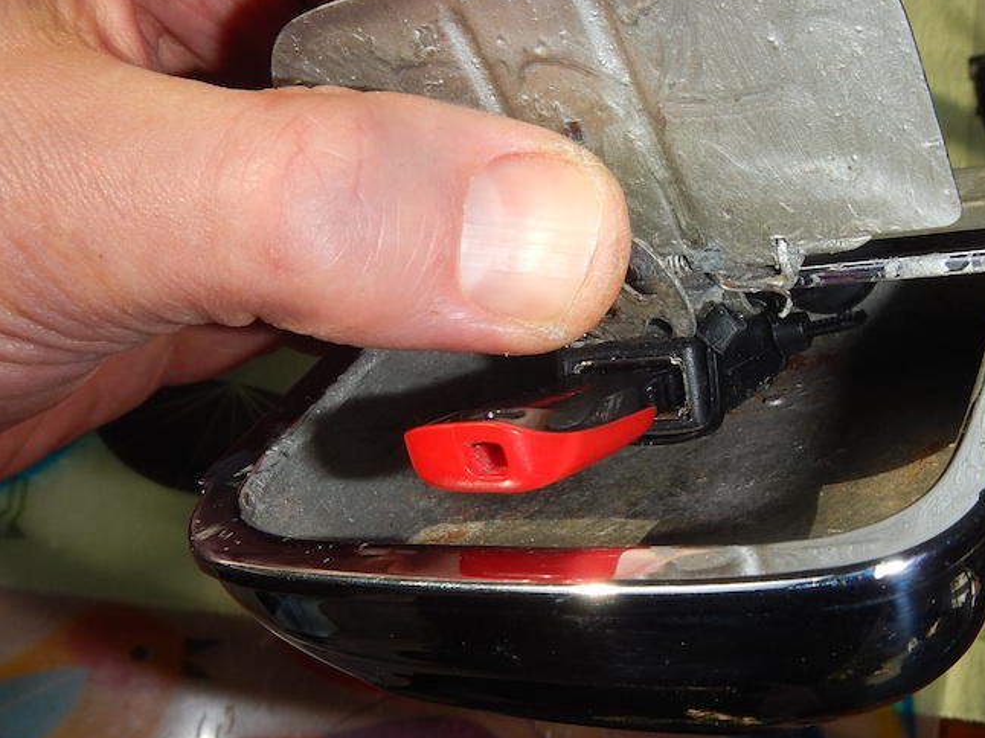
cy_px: 437
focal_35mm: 46
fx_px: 1308
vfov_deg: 31.4
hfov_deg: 41.2
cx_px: 538
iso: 125
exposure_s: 1/100
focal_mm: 5.9
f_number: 7.9
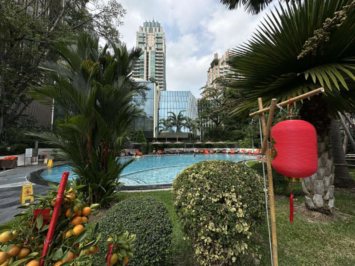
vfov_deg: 85.7
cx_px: 178
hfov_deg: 102.1
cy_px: 133
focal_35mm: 14
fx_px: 144
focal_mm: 2.2
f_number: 2.2
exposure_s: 1/1949
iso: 40
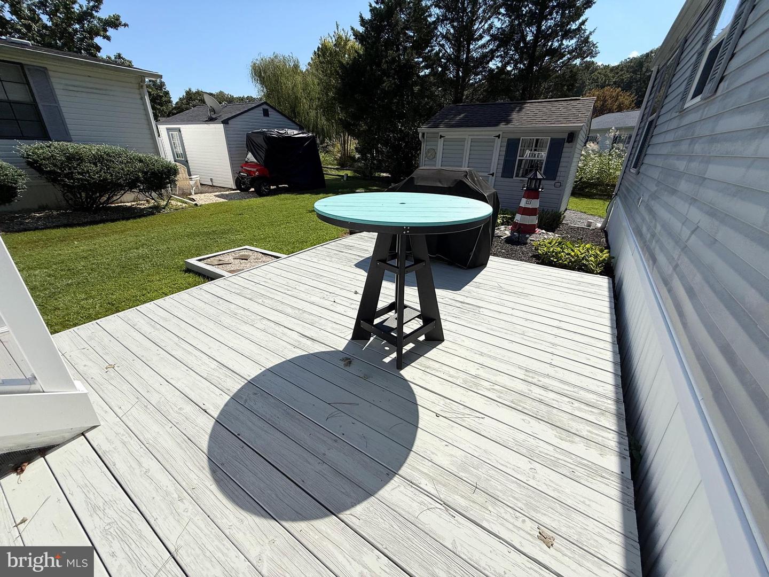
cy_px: 288
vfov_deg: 85.7
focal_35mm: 14
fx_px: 311
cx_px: 384
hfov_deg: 102.1
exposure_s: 1/4425
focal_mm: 2.22
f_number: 2.2
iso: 50
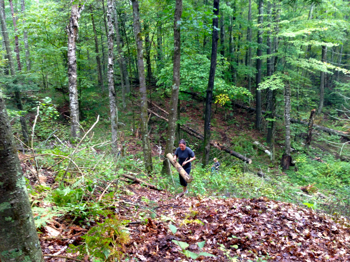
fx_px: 334
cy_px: 131
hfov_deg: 55.4
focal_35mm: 33
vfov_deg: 42.9
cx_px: 175
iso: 80
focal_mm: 4.13
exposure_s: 1/20
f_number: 2.4
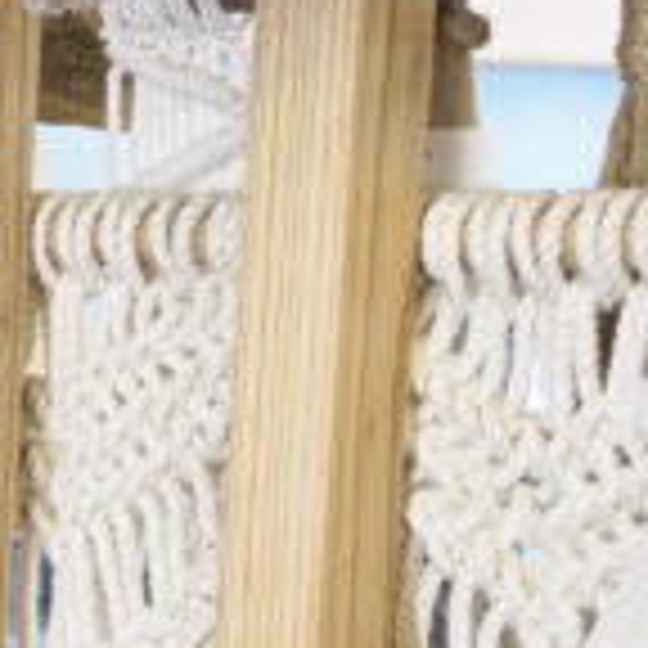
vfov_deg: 8.2
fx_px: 4490
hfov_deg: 7.1
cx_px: -1512
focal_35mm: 212
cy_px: 754
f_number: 5.6
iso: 1000
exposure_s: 1/25
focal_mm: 35
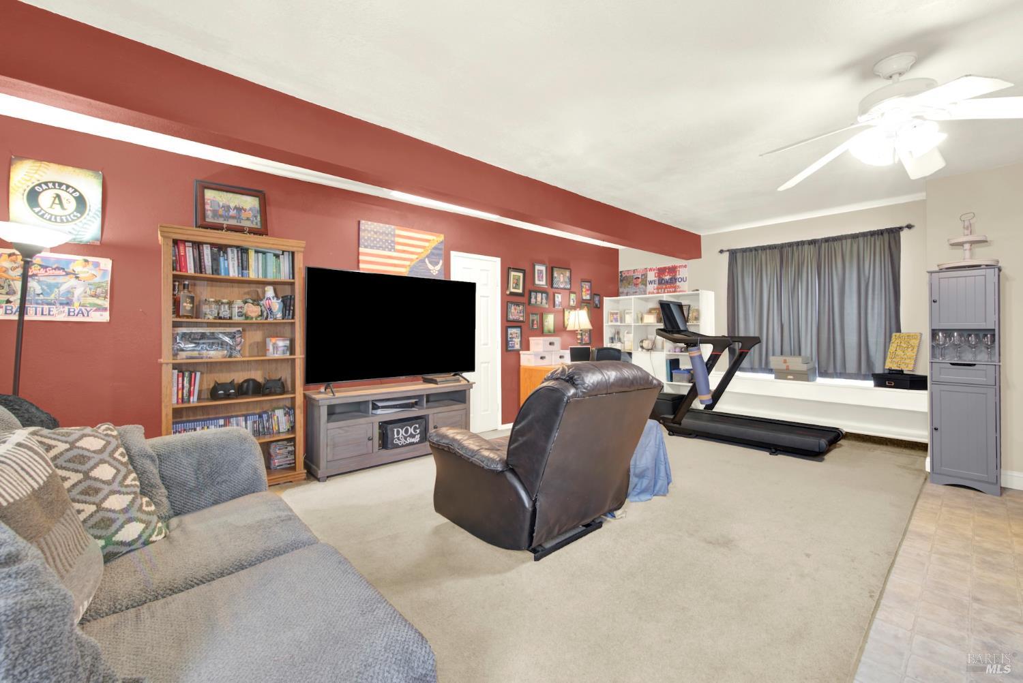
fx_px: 398
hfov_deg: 104.2
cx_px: 512
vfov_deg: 81.3
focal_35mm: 14
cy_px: 342
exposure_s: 4
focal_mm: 14
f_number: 14
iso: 100
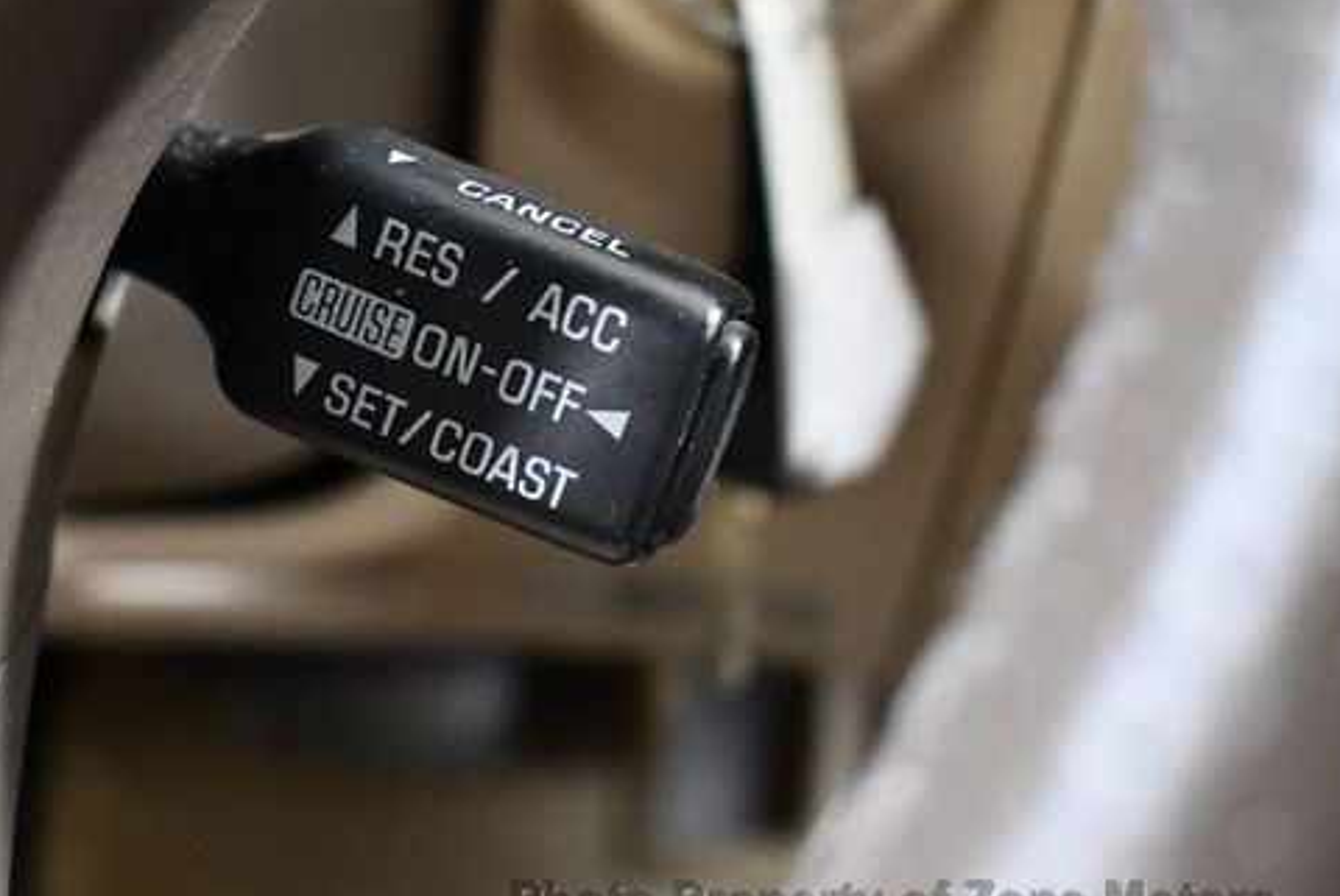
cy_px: 360
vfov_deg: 28.1
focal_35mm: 48
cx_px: 477
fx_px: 1788
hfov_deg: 40.7
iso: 5000
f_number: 3.5
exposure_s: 1/60
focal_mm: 18
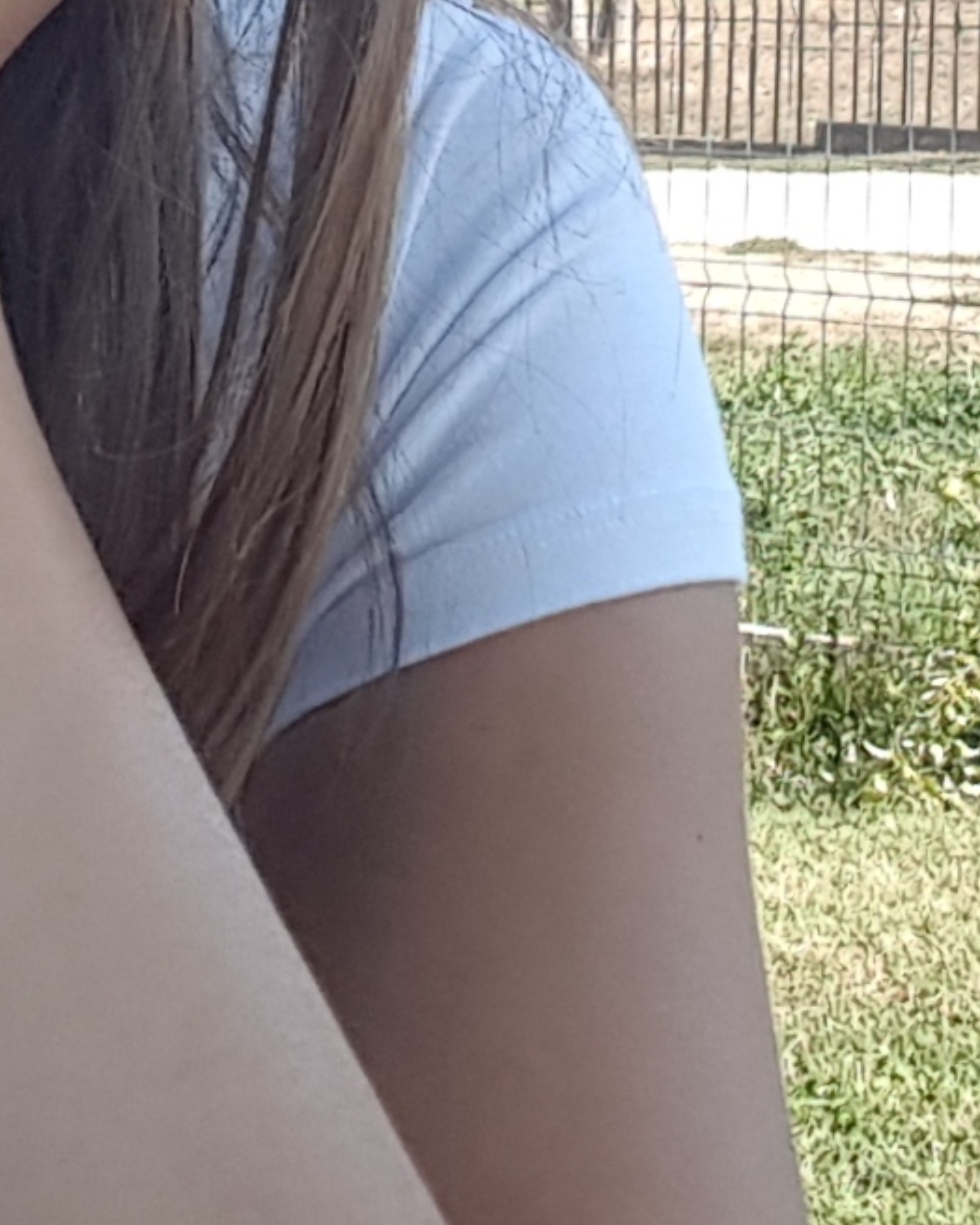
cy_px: -297
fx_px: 2936
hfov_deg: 18.9
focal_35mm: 81
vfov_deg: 21.6
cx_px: 403
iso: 50
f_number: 1.7
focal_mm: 2.1
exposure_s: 1/628
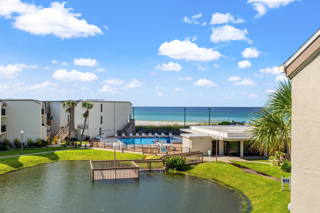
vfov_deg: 36.9
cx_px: 160
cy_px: 106
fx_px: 320
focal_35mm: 36
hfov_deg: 53.1
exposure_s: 1/400
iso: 125
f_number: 9
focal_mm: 24
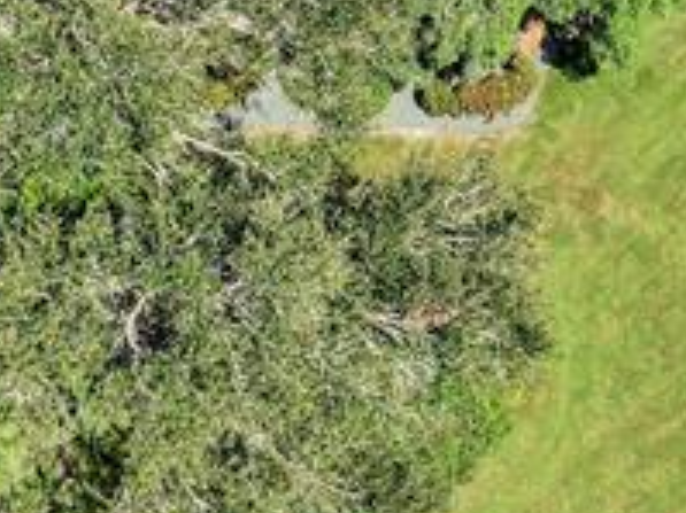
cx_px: 390
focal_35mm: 85
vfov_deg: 16.1
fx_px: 1683
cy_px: -227
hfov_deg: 23.0
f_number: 2.8
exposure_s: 1/2000
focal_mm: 8.4
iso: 120
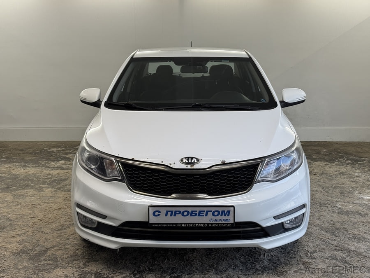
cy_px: 139
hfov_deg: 39.7
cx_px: 185
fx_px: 513
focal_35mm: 48
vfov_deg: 30.3
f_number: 1.78
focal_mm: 6.76
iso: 50
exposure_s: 1/163
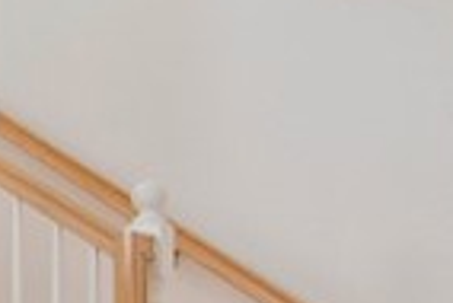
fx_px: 1272
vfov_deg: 13.2
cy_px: 384
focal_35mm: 101
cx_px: -635
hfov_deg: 14.0
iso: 400
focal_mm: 14
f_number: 7.1
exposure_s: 1/200
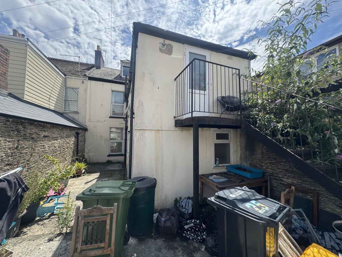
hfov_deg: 102.1
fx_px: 138
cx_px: 171
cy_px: 128
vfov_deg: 85.7
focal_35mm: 14
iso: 40
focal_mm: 2.22
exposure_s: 1/1110
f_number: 2.2
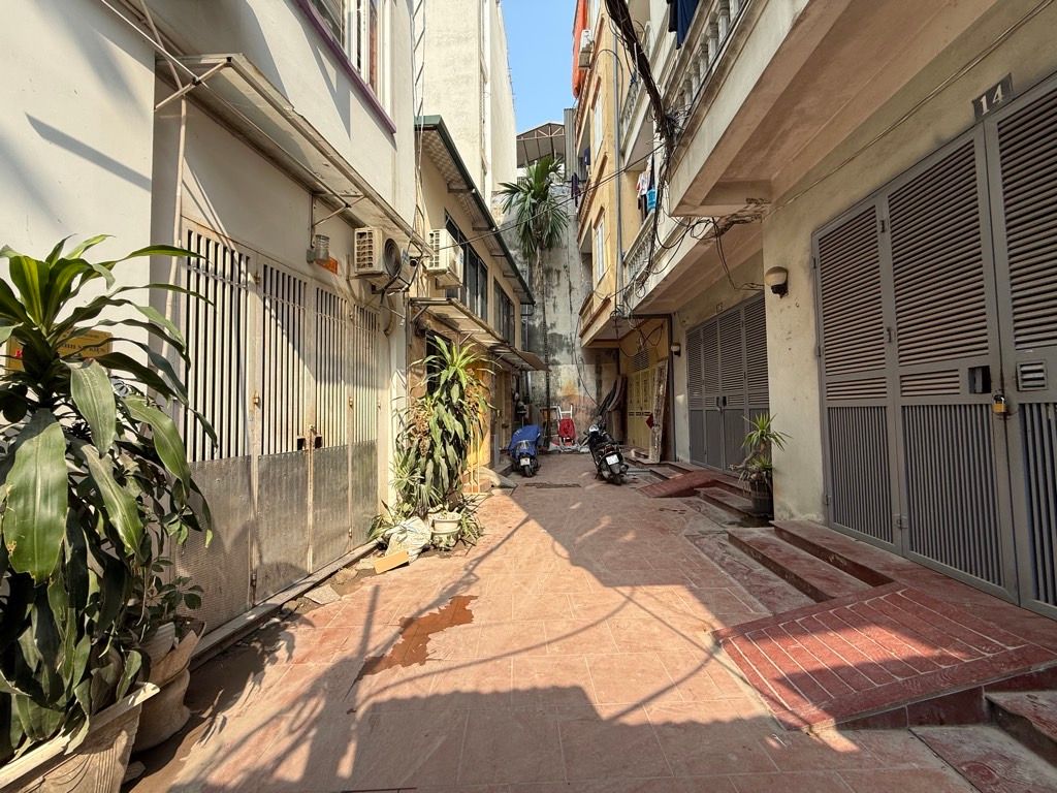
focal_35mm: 14
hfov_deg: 102.1
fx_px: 427
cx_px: 528
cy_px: 396
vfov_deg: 85.7
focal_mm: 2.22
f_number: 2.2
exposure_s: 1/531
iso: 50
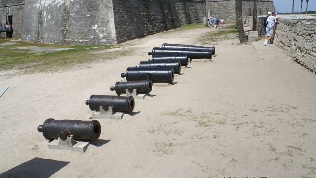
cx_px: 158
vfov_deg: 36.7
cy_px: 81
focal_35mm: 32
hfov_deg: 61.0
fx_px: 268
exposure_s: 1/250
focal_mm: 20
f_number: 10
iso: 100
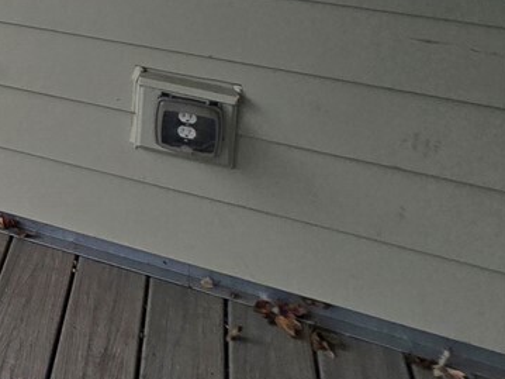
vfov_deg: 20.9
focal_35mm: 58
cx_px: -613
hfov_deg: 17.0
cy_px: -209
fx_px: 846
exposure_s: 1/130
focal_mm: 2.2
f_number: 2.2
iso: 50
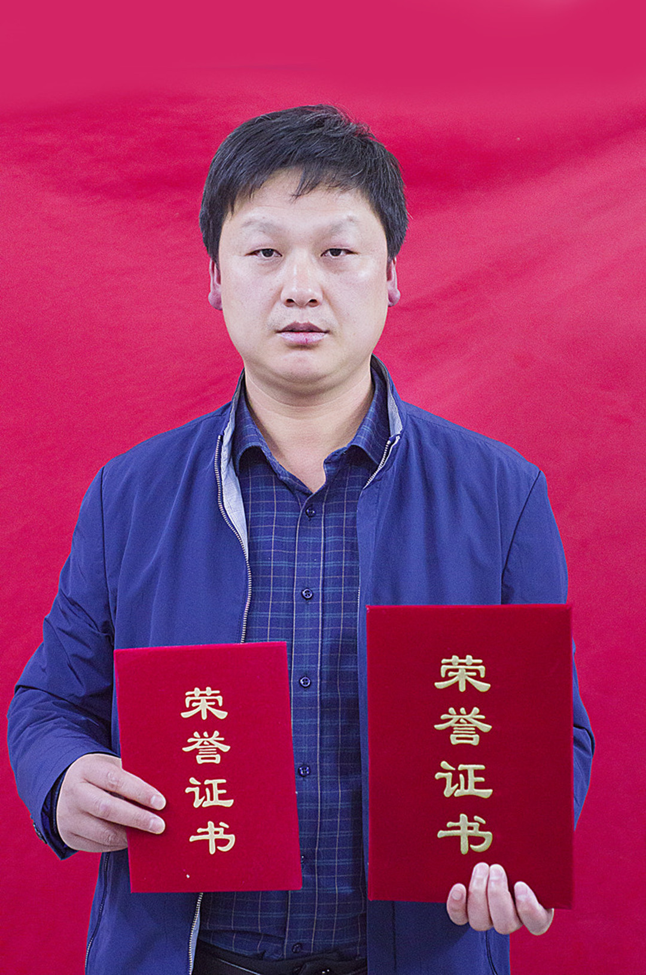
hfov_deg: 18.1
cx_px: 323
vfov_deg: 27.0
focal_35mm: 75
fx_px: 2026
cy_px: 488
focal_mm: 50
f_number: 3.3
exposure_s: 1/125
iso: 1000
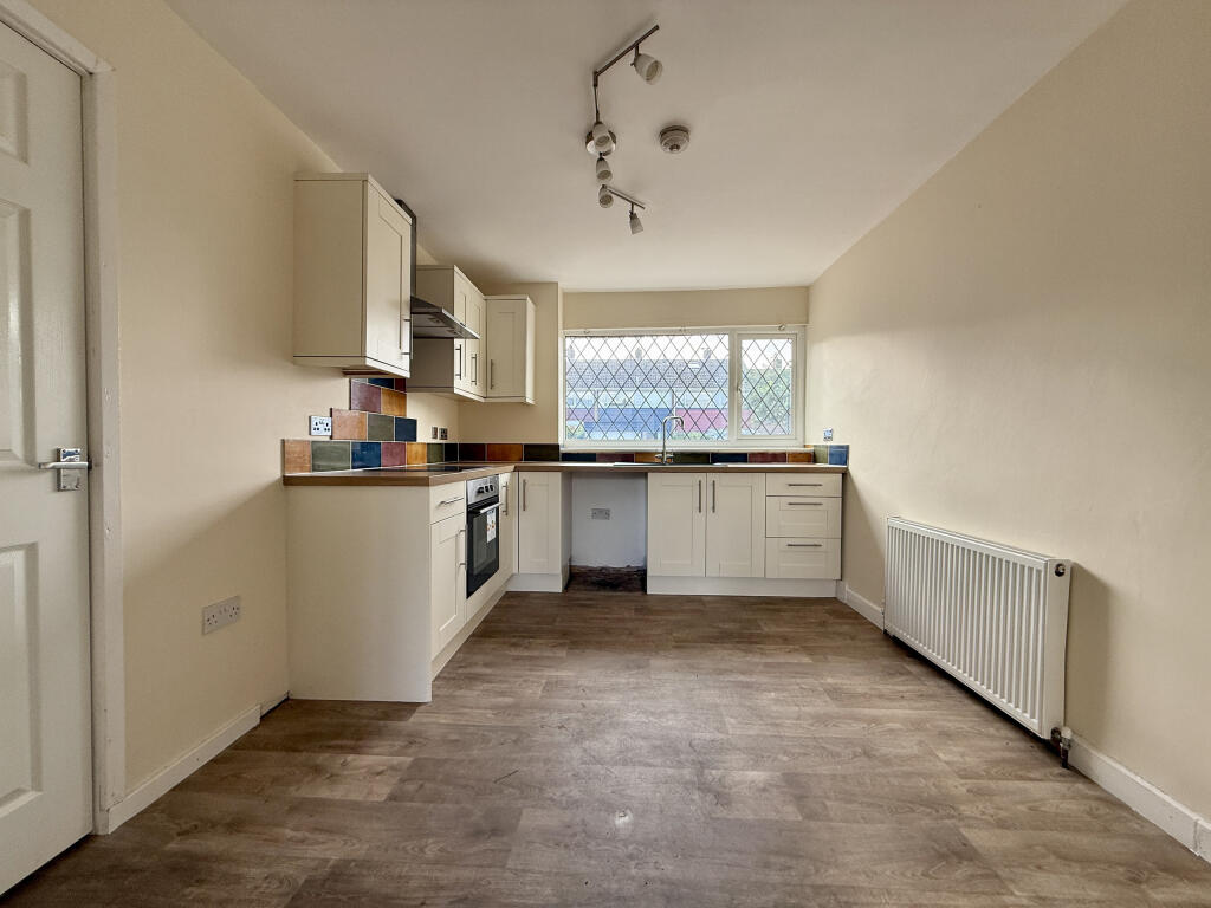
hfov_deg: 102.1
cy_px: 454
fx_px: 490
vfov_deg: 85.7
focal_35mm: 14
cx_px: 606
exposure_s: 1/106
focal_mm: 2.22
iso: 64
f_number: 2.2
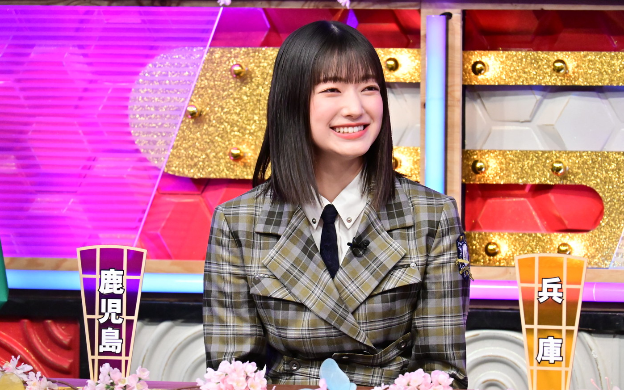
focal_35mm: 383
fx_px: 6513
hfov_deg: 5.5
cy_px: 192
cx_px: 312
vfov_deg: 3.4
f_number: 7.1
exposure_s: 1/250
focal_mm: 250
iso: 4000
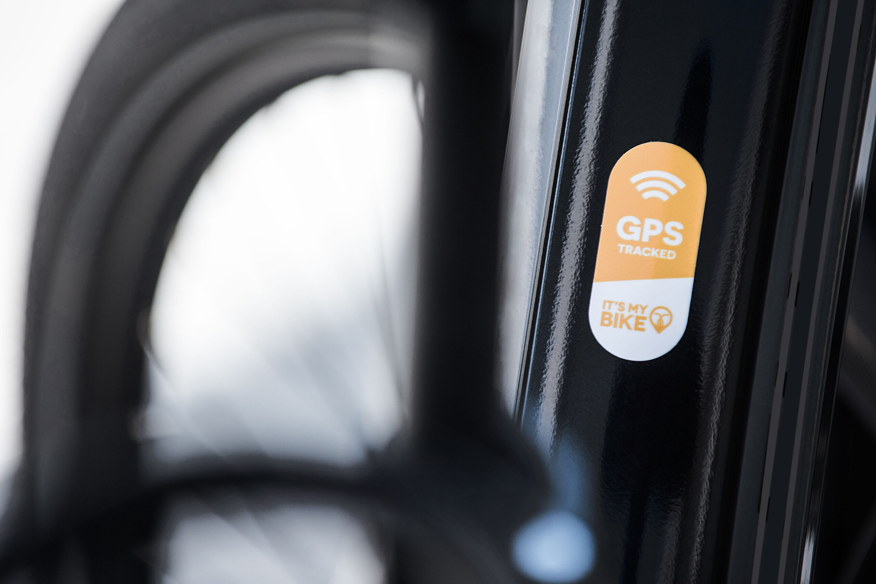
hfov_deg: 10.3
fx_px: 4868
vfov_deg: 6.9
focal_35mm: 200
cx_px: 438
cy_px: 292
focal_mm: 200
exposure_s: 1/800
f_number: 5
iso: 400
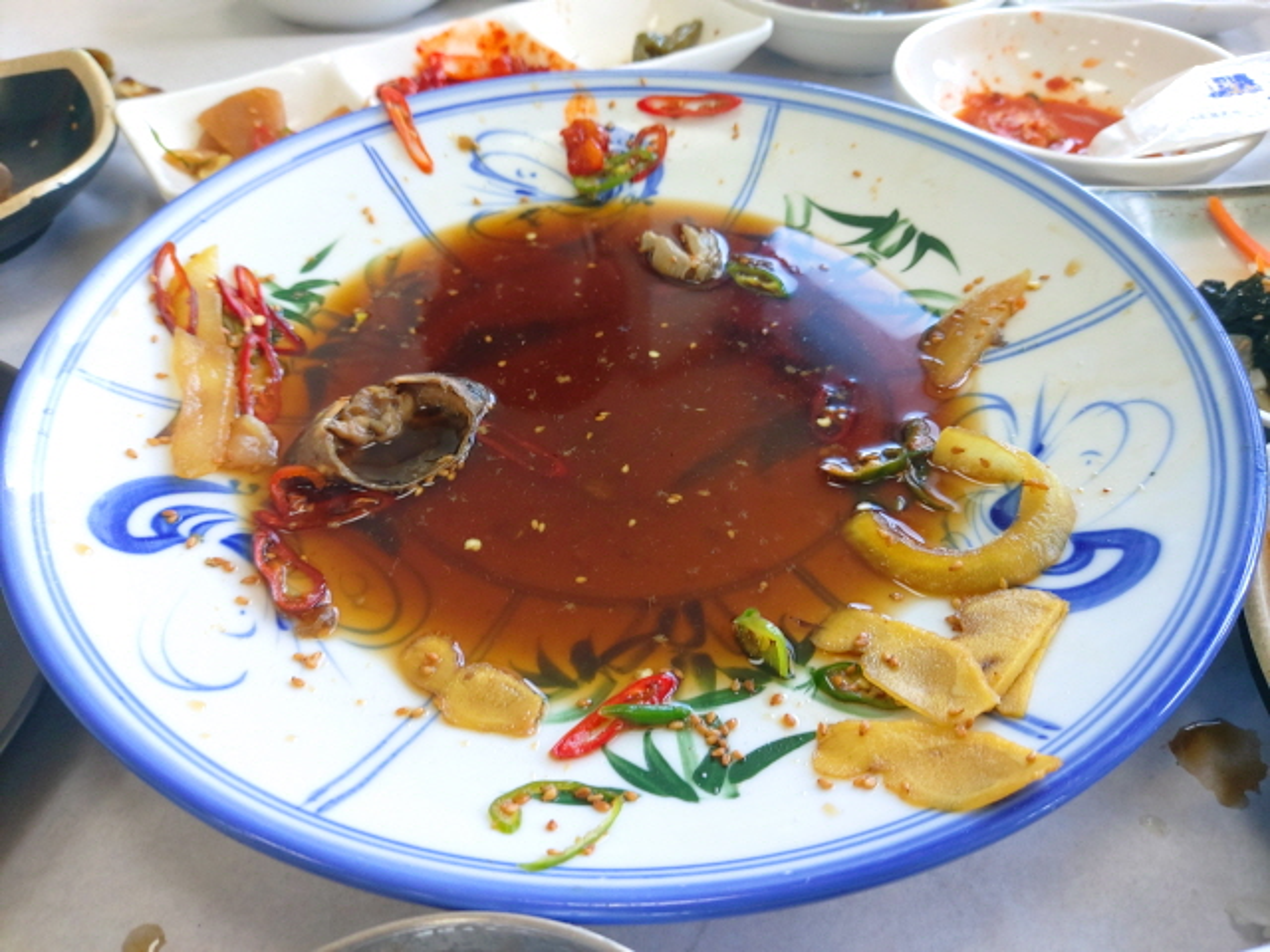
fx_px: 917
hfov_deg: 69.4
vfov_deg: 54.9
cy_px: 476
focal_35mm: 25
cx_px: 635
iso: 50
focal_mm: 4.58
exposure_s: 1/60
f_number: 2
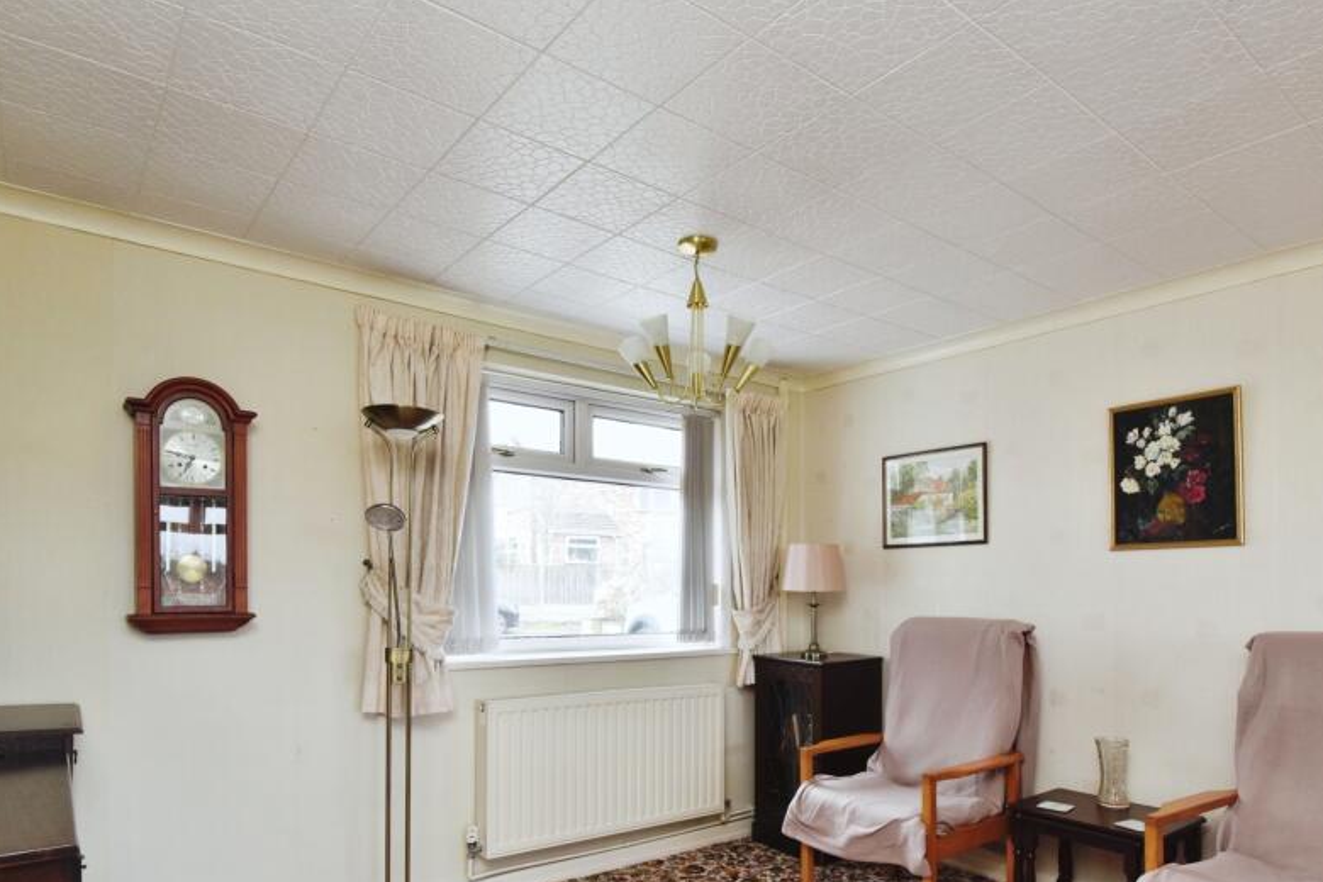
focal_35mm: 21
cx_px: 670
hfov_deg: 81.2
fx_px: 772
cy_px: 572
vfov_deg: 58.4
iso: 500
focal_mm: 16
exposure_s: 1/15
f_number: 7.1
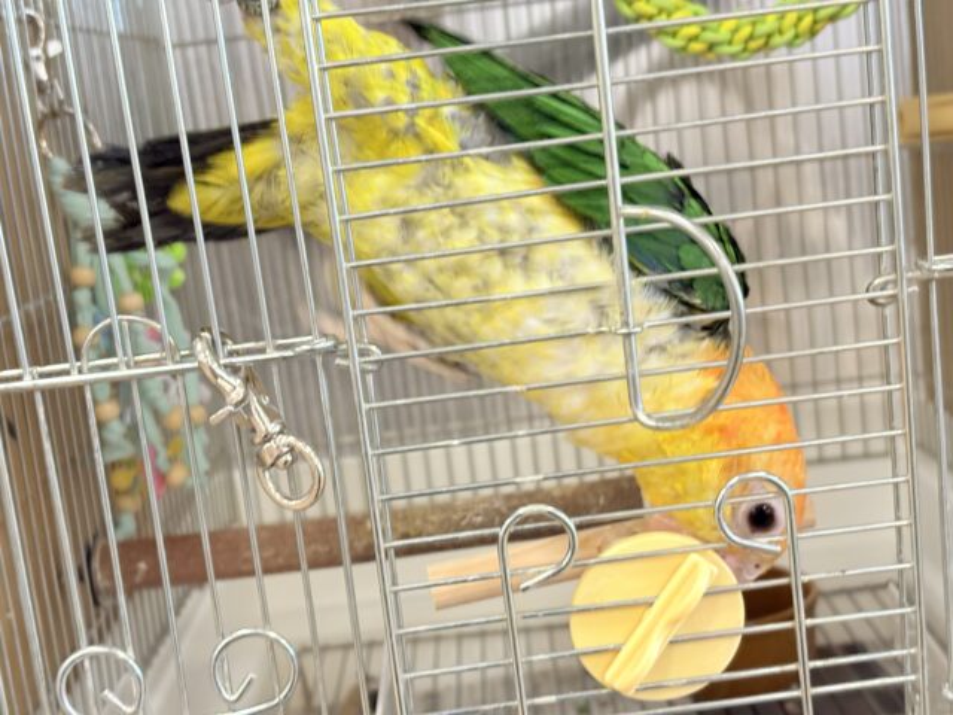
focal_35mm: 52
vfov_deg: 28.0
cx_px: 476
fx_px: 1432
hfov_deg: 36.8
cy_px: 358
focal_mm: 5.96
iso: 100
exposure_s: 1/50
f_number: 1.6
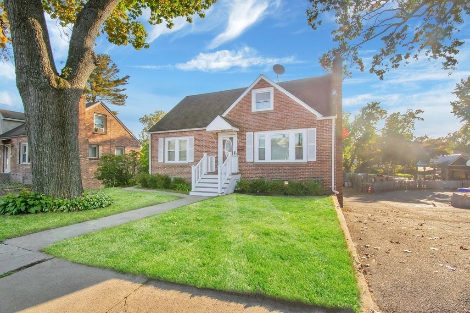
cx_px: 235
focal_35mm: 15
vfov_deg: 77.3
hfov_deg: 100.4
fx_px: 196
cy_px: 156
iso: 400
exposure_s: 1/200
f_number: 10
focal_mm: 10
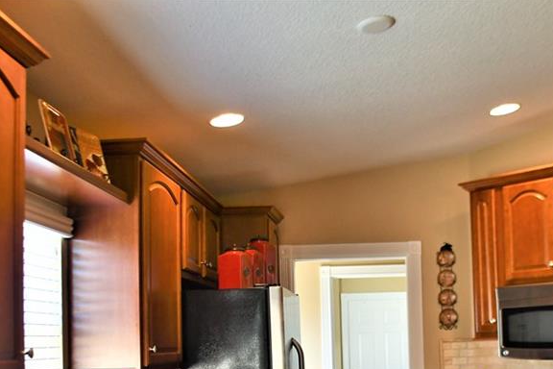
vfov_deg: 27.2
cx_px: 368
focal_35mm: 48
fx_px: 737
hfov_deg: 40.6
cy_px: 324
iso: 800
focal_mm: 18
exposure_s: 1/125
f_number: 3.5
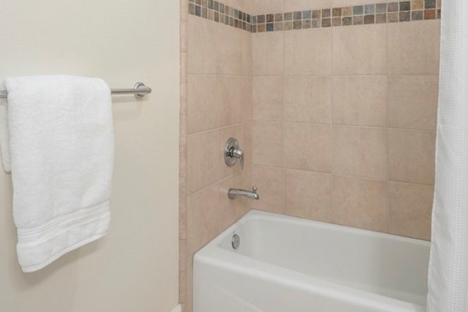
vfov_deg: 48.3
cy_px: 91
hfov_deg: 69.4
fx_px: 338
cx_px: 234
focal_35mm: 26
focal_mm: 14
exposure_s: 1/6
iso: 200
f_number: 8
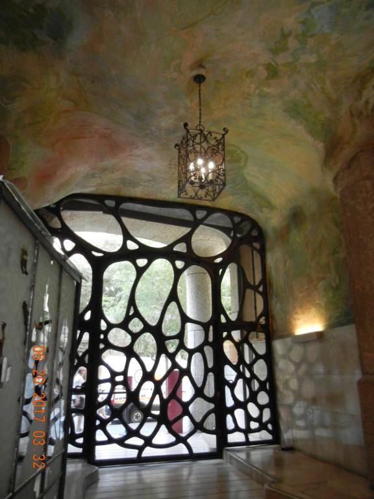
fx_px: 432
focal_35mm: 30
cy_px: 250
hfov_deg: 46.8
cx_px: 187
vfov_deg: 60.0
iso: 640
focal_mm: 5.4
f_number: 3.5
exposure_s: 1/56.1
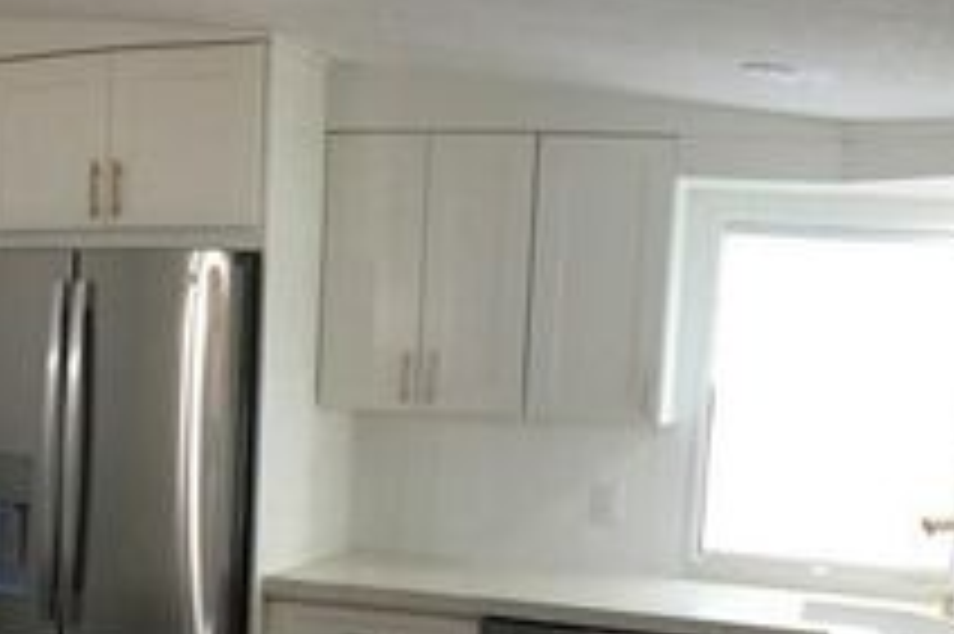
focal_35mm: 71
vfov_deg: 18.8
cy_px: 596
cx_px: 94
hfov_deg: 27.4
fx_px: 1880
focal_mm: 4.15
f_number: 2.2
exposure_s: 1/120
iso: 250
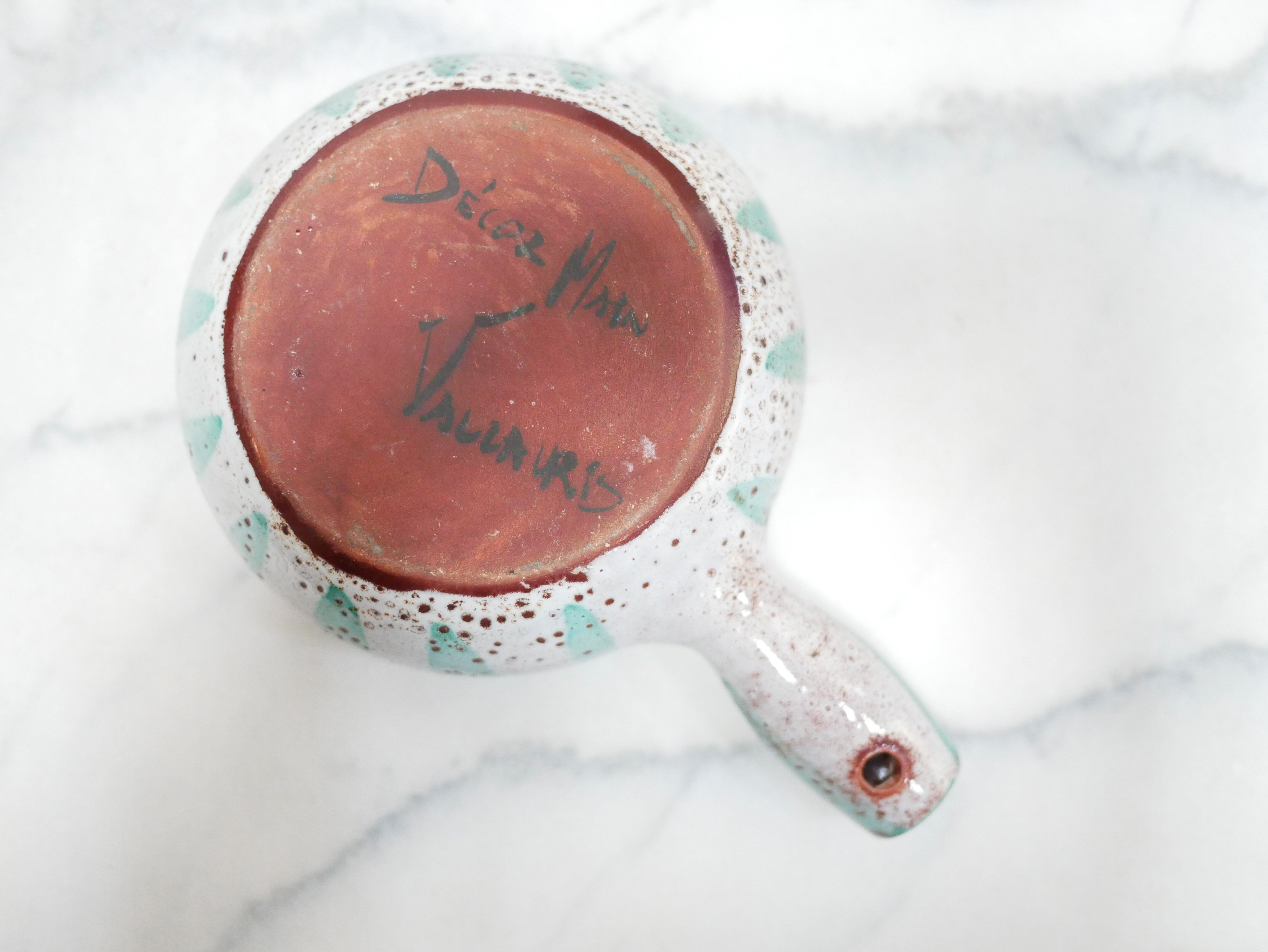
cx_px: 634
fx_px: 1466
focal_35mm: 40
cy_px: 476
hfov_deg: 46.8
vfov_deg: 36.0
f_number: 1.7
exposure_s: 1/60
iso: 1600
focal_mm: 20
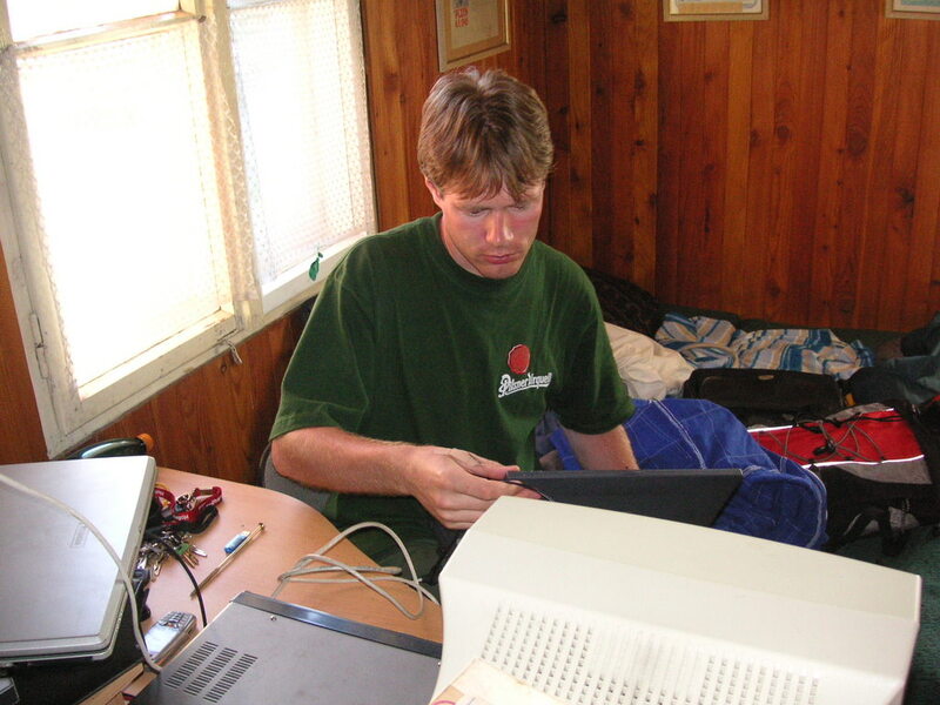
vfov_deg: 38.7
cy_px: 352
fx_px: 1005
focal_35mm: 37
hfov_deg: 50.1
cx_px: 470
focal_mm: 6.1
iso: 160
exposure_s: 1/45
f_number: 2.8
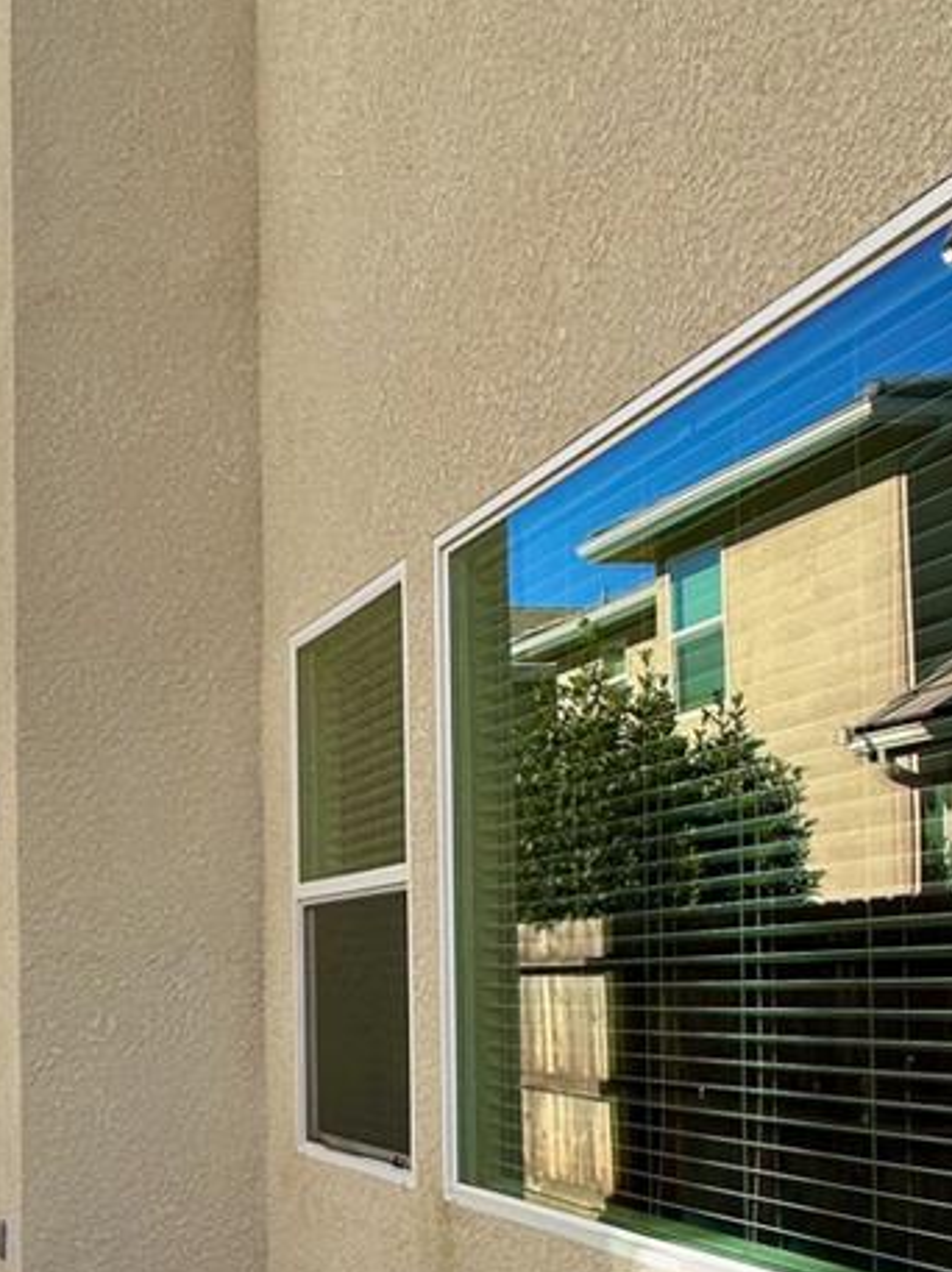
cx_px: -96
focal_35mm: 46
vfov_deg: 40.0
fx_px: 1689
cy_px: 969
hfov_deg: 28.6
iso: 40
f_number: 2.2
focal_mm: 2.22
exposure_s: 1/831
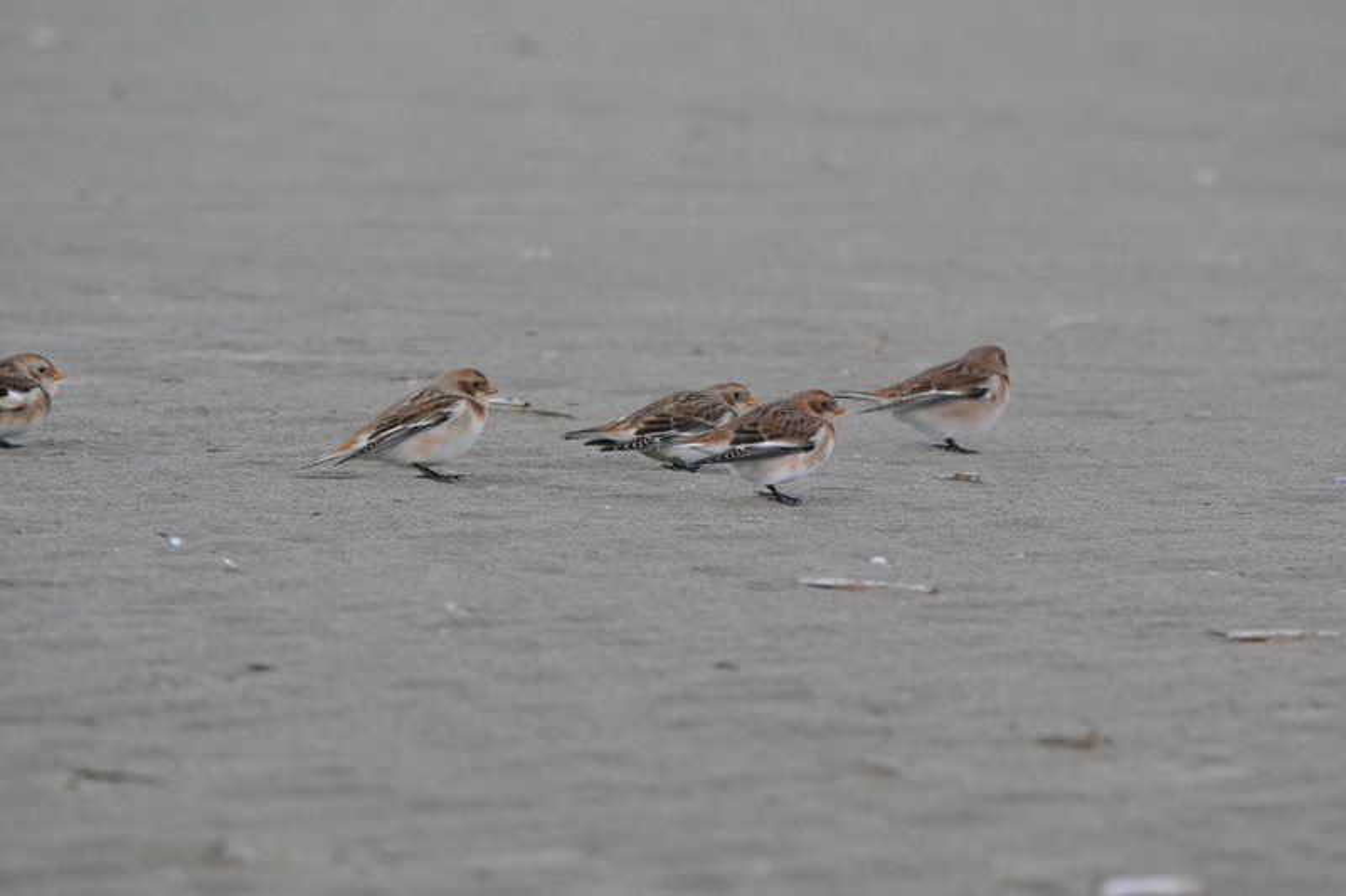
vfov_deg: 1.5
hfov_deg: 2.3
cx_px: 673
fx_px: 33641
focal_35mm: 900
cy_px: 448
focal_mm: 600
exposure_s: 1/1000
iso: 3200
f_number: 11
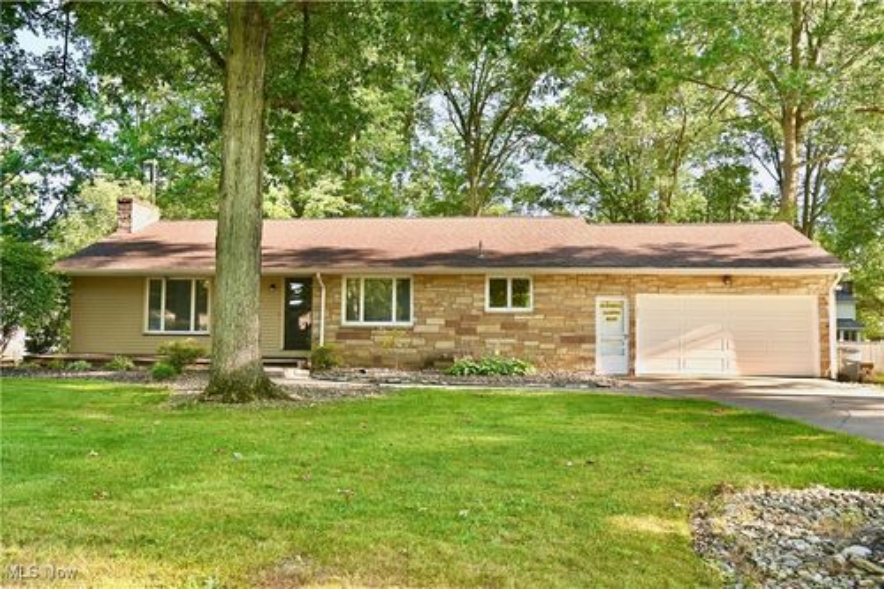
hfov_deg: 61.9
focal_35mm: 30
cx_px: 442
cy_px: 294
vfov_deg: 43.6
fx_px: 736
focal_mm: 30
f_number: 6.3
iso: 400
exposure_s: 1/160
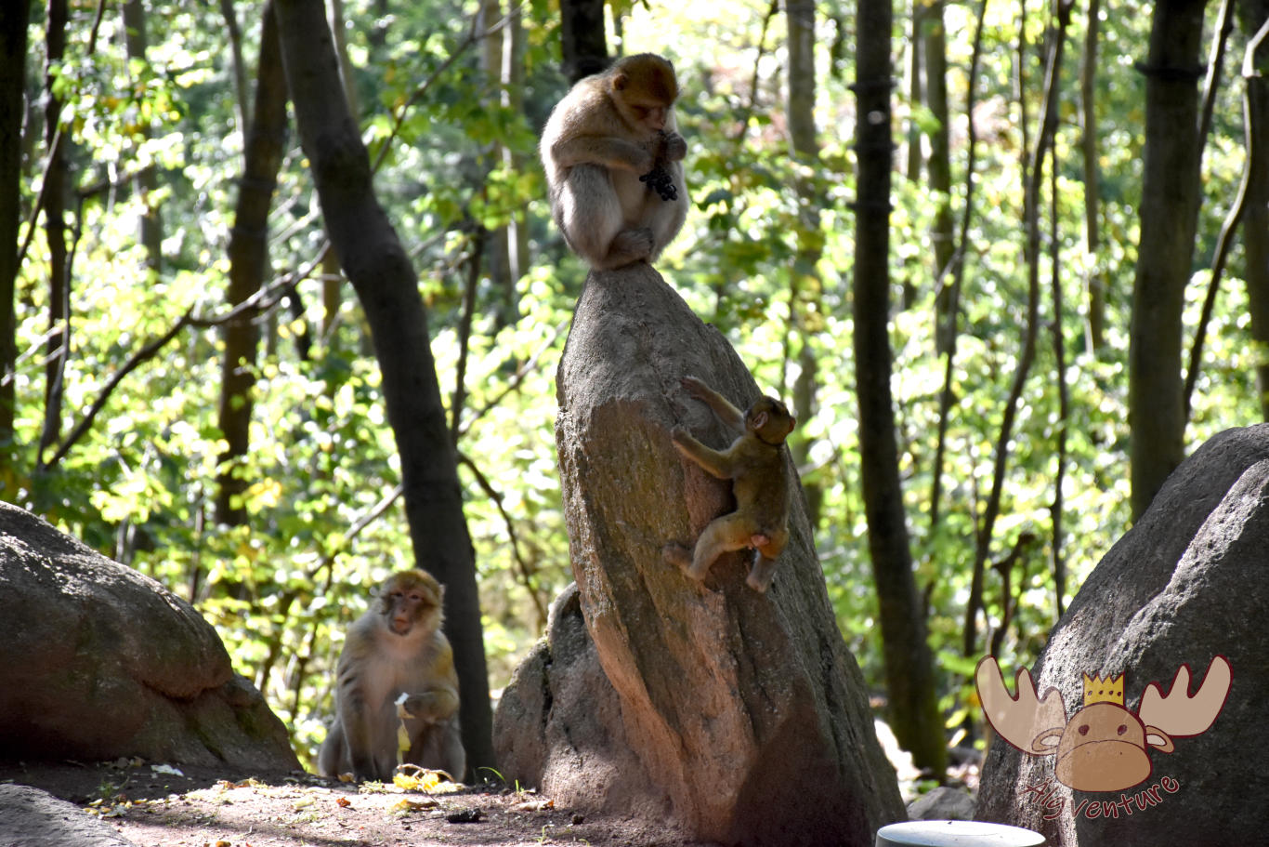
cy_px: 424
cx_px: 634
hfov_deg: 11.2
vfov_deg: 7.5
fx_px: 6451
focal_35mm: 183
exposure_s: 1/500
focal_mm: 122
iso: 1100
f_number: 5.6
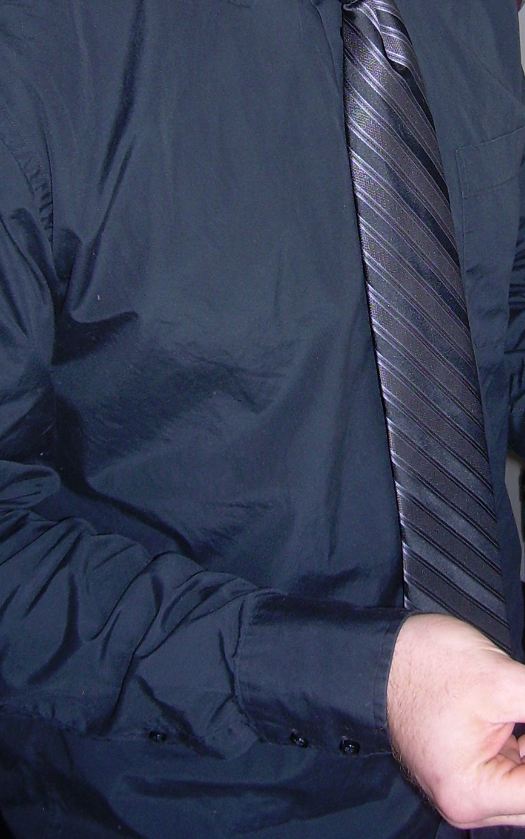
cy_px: 166
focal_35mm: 66
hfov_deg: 19.4
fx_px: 1511
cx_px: 463
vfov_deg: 30.3
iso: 50
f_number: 2.8
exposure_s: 1/60
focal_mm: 6.3
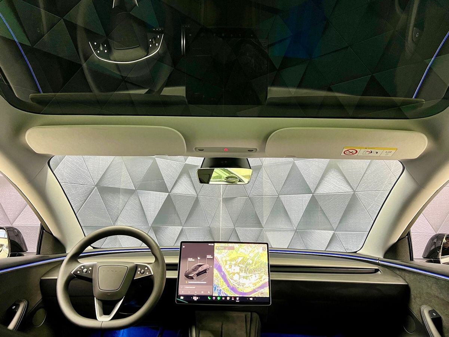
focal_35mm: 26
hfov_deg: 67.3
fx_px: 337
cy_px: 168
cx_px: 224
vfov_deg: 53.1
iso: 800
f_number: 1.5
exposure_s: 1/30
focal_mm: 5.7
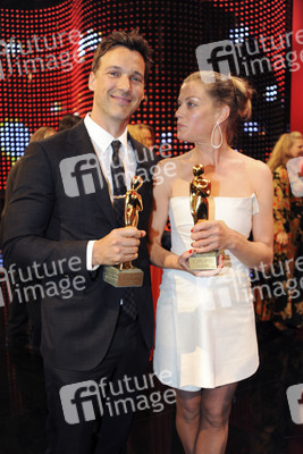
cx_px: 152
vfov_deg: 65.5
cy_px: 227
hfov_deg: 46.4
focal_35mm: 28
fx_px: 353
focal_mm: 28
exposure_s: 1/160
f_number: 3.5
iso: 1250
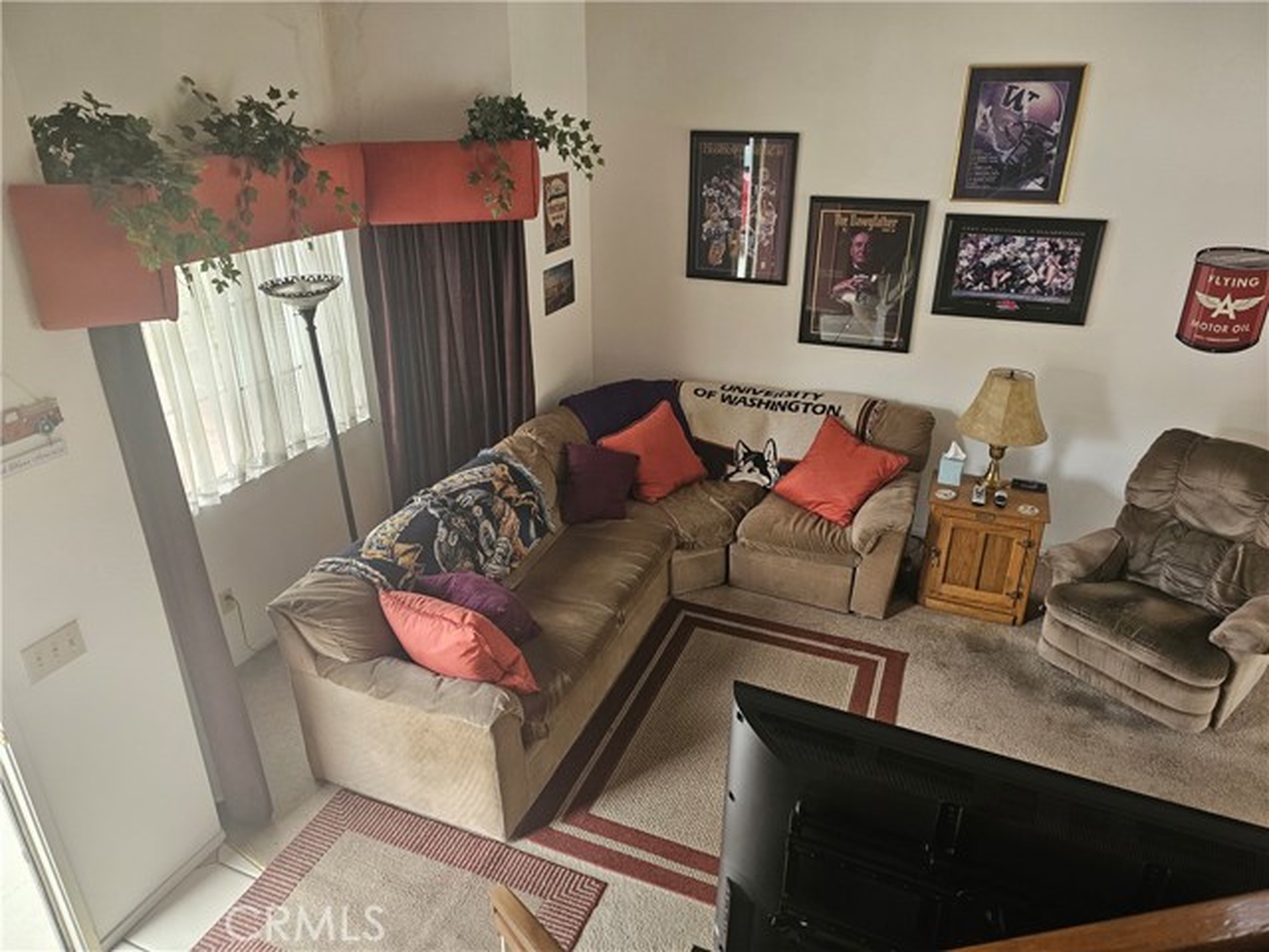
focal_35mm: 23
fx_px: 843
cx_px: 634
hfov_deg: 73.9
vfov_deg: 58.9
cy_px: 476
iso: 160
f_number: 1.7
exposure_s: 1/52
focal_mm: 6.3
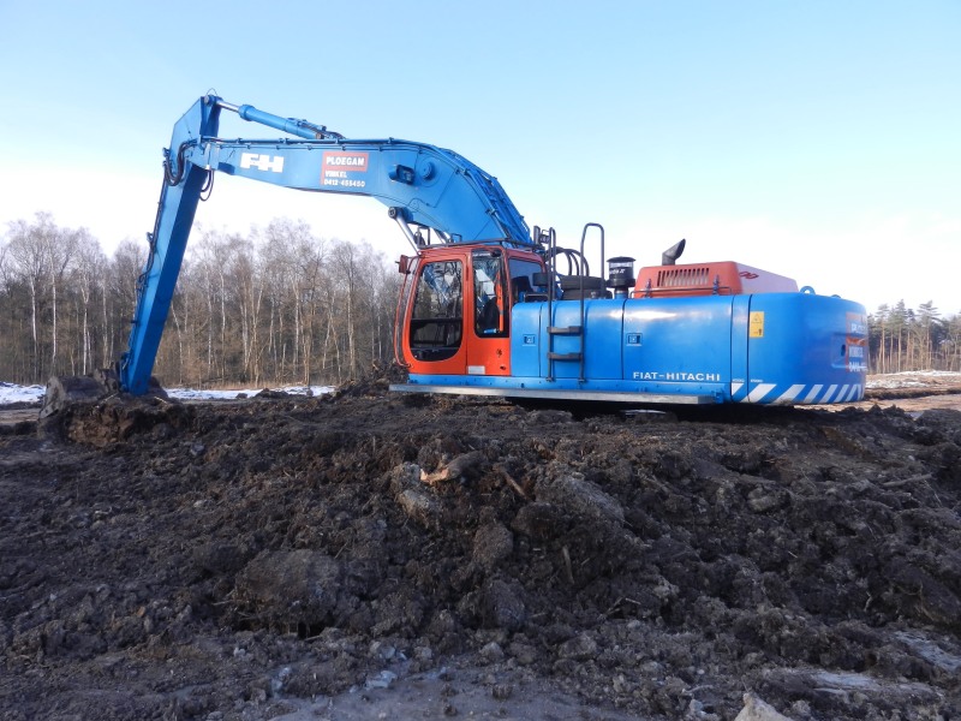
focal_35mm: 29
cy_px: 360
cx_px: 480
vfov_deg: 48.2
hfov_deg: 61.7
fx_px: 805
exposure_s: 1/400
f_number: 3.6
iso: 160
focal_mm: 5.1
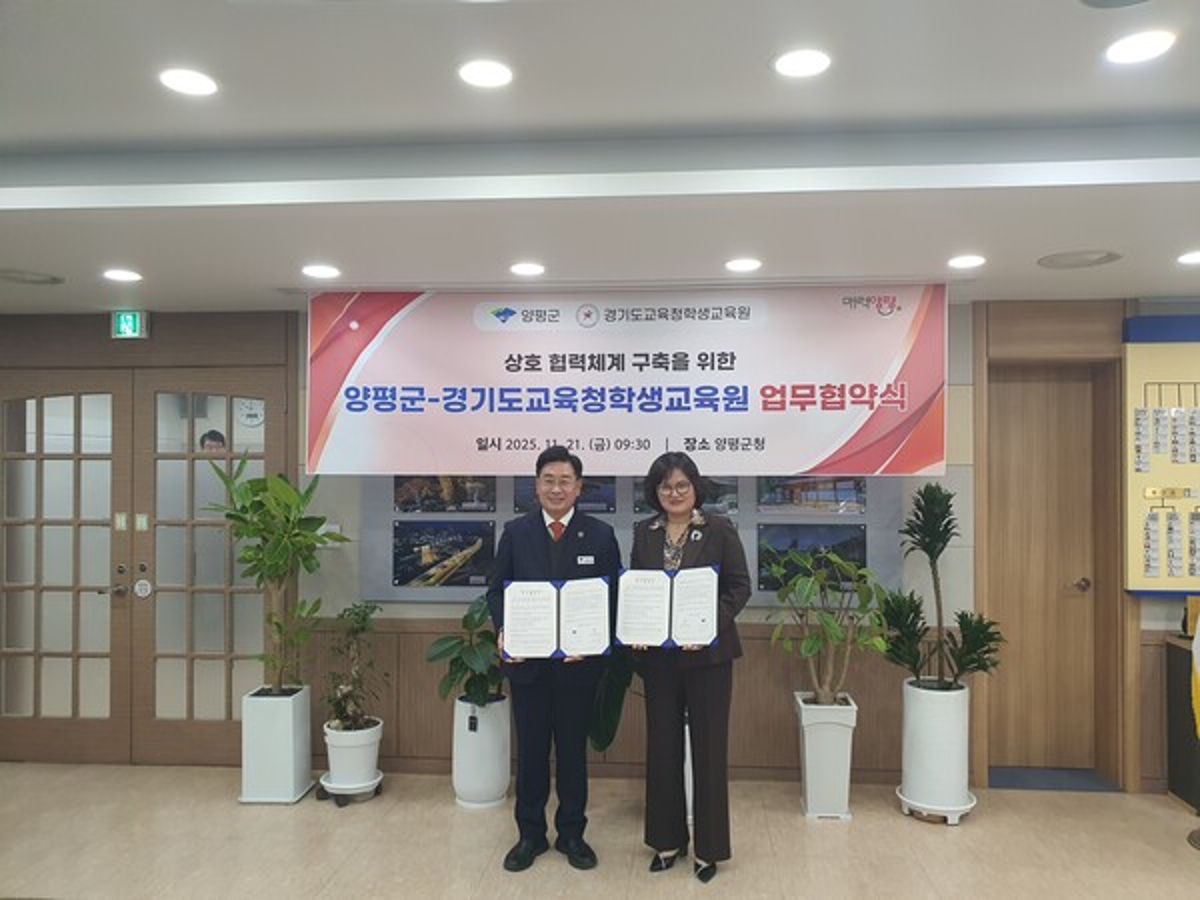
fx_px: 901
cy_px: 450
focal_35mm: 26
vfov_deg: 53.1
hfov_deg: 67.3
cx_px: 600
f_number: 2.4
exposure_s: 1/120
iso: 200
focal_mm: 4.3
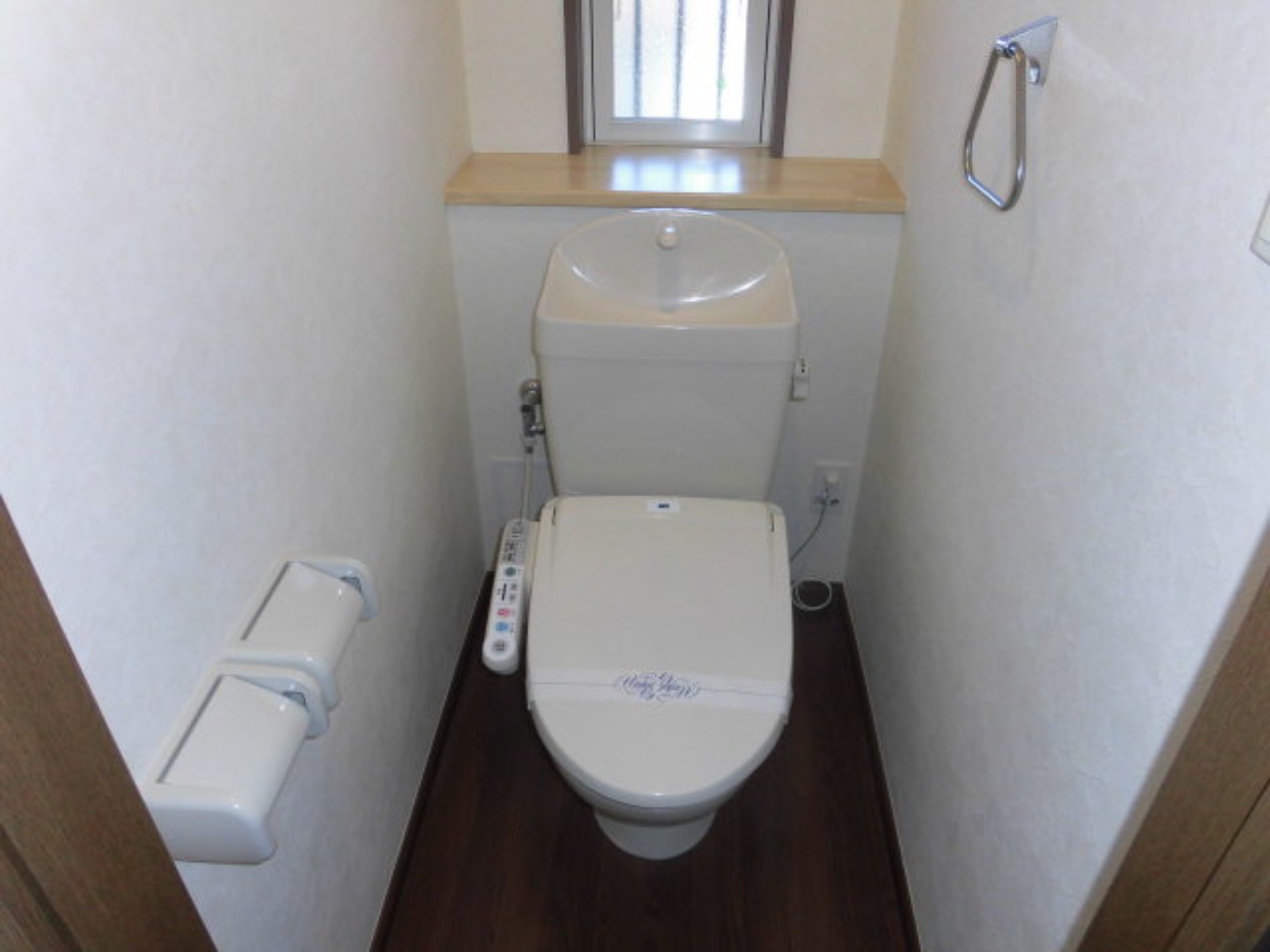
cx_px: 635
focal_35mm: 24
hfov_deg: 71.6
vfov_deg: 56.8
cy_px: 476
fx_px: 881
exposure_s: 1/40
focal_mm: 4.3
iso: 100
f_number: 3.1
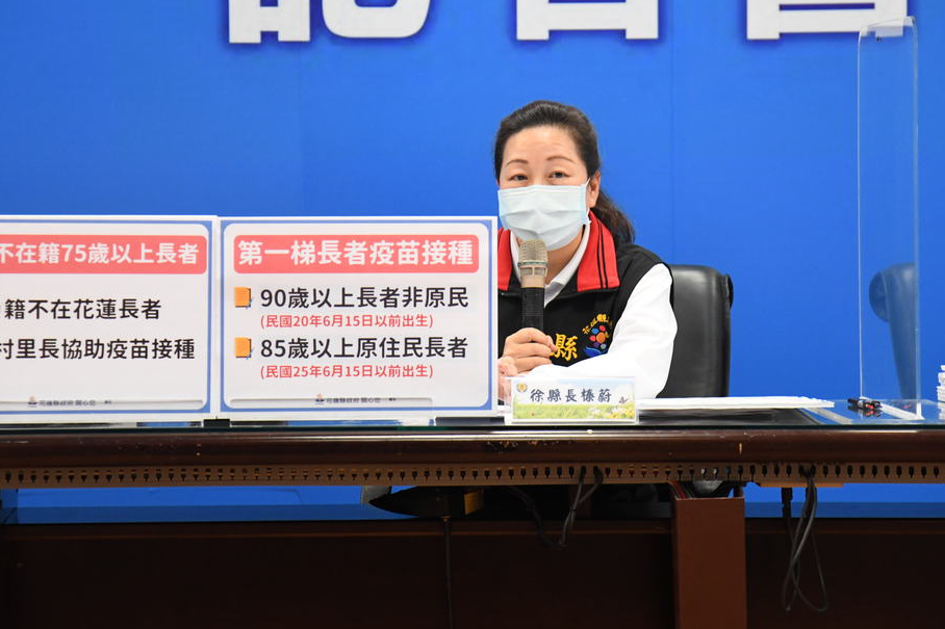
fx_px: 4068
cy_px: 213
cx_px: 477
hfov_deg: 13.3
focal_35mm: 155
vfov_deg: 8.8
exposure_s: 1/200
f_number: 4
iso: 3200
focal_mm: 110
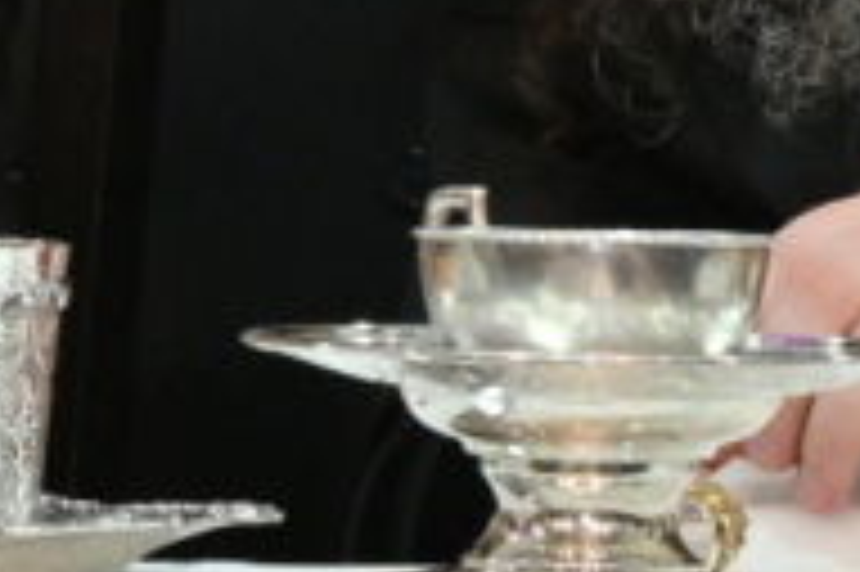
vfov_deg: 1.8
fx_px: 17686
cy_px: -581
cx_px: 473
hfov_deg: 2.8
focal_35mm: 741
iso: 500
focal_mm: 92
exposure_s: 1/200
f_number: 7.1
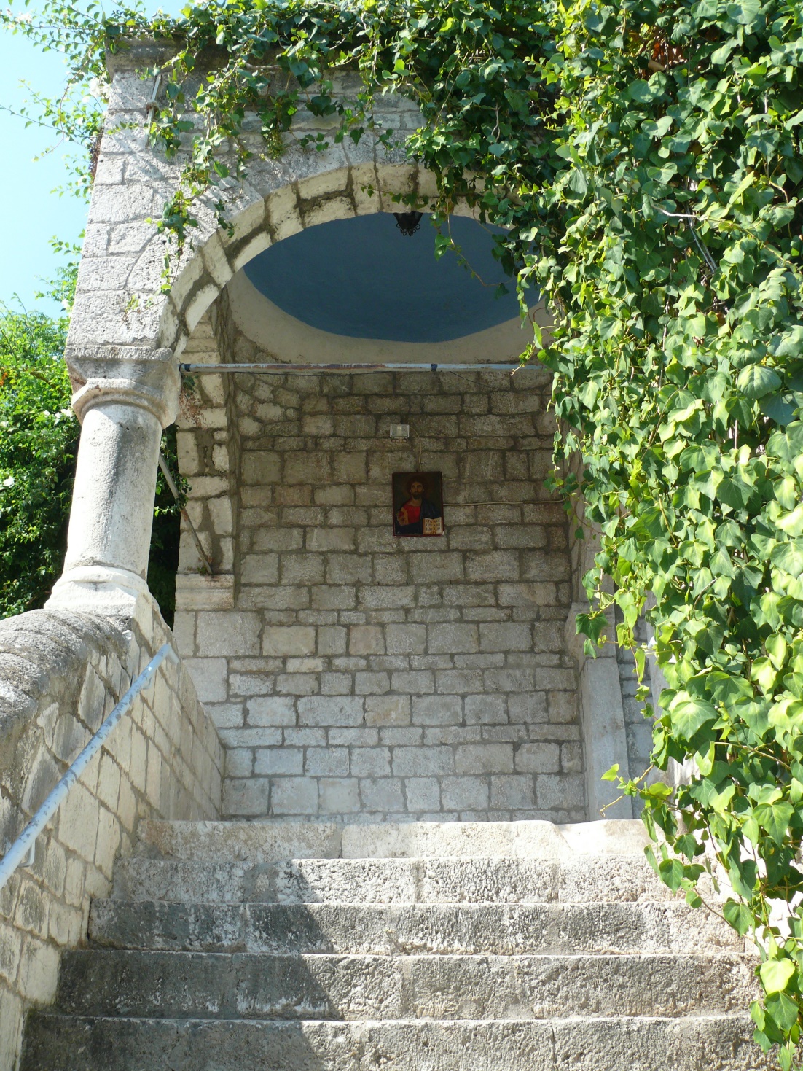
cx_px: 402
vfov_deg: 52.6
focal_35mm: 35
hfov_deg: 40.7
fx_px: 1082
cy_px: 536
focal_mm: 7.4
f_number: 3.6
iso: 100
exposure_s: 1/125
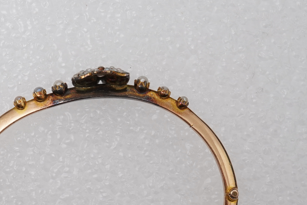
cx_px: 102
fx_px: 802
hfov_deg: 21.6
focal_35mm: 94
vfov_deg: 14.4
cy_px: 172
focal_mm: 30
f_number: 22
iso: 400
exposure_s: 1/125
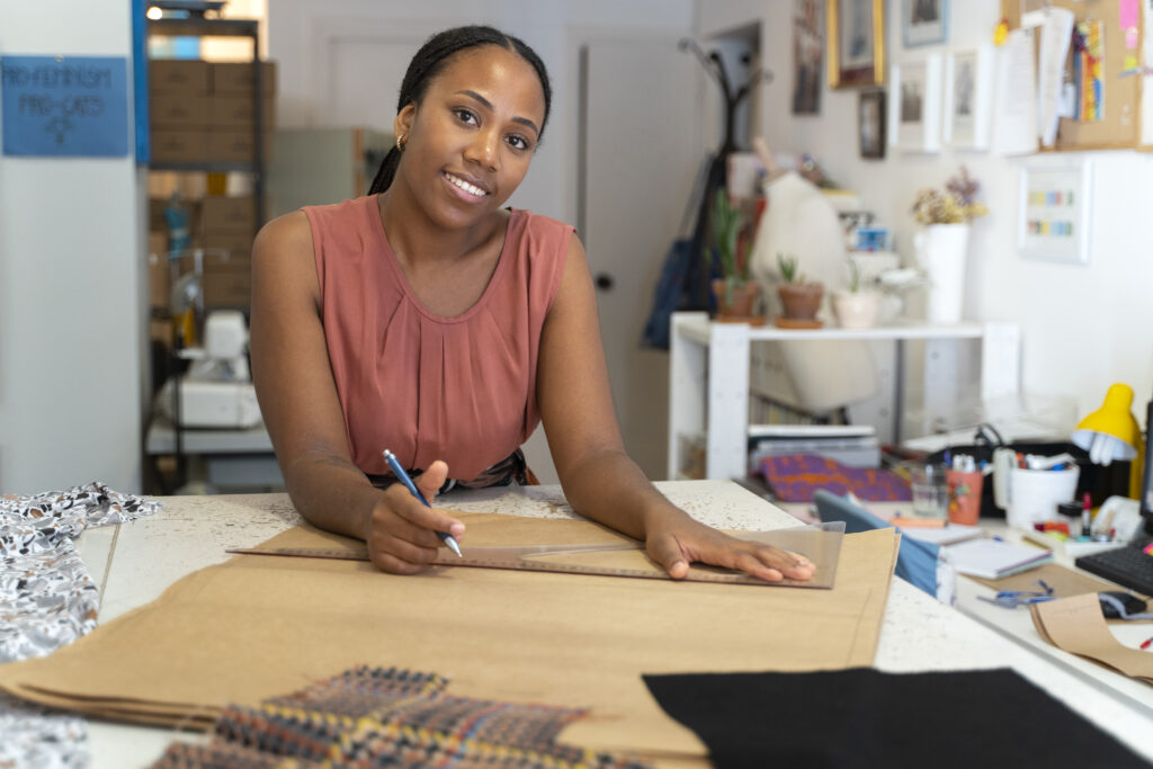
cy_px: 384
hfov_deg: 39.6
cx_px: 576
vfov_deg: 27.0
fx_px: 1602
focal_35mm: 50
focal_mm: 50
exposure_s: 1/125
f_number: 2.8
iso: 800
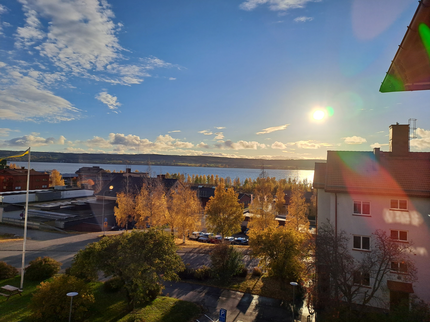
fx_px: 311
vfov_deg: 54.9
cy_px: 161
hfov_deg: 69.4
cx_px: 215
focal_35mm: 25
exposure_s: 1/4049
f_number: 1.8
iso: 32
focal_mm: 4.65
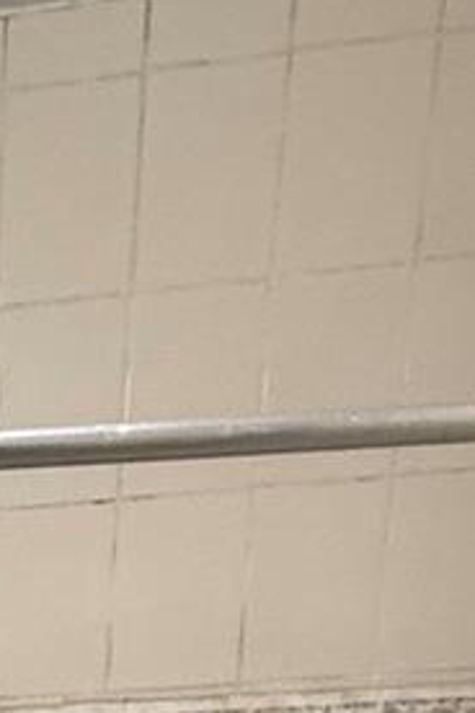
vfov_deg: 15.9
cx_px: -318
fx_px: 1603
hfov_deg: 15.1
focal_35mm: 81
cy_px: 1604
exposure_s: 1/60
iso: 400
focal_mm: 2.22
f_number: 2.2
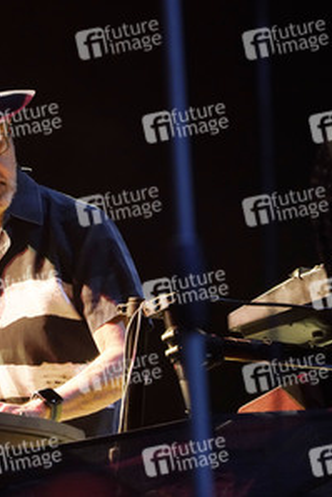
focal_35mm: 280
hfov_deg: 4.9
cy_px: 248
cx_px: -26
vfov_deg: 7.4
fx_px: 3869
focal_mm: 185
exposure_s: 1/100
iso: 3200
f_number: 5.6
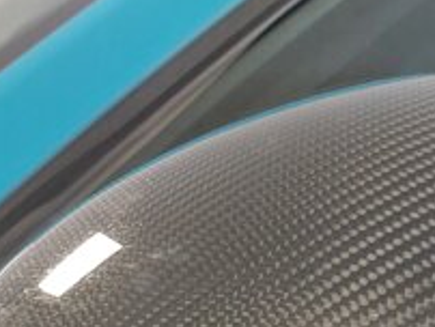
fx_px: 931
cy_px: 466
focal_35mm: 74
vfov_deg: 18.1
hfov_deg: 26.3
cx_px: 253
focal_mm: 5.23
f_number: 1.8
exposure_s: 1/50
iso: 500
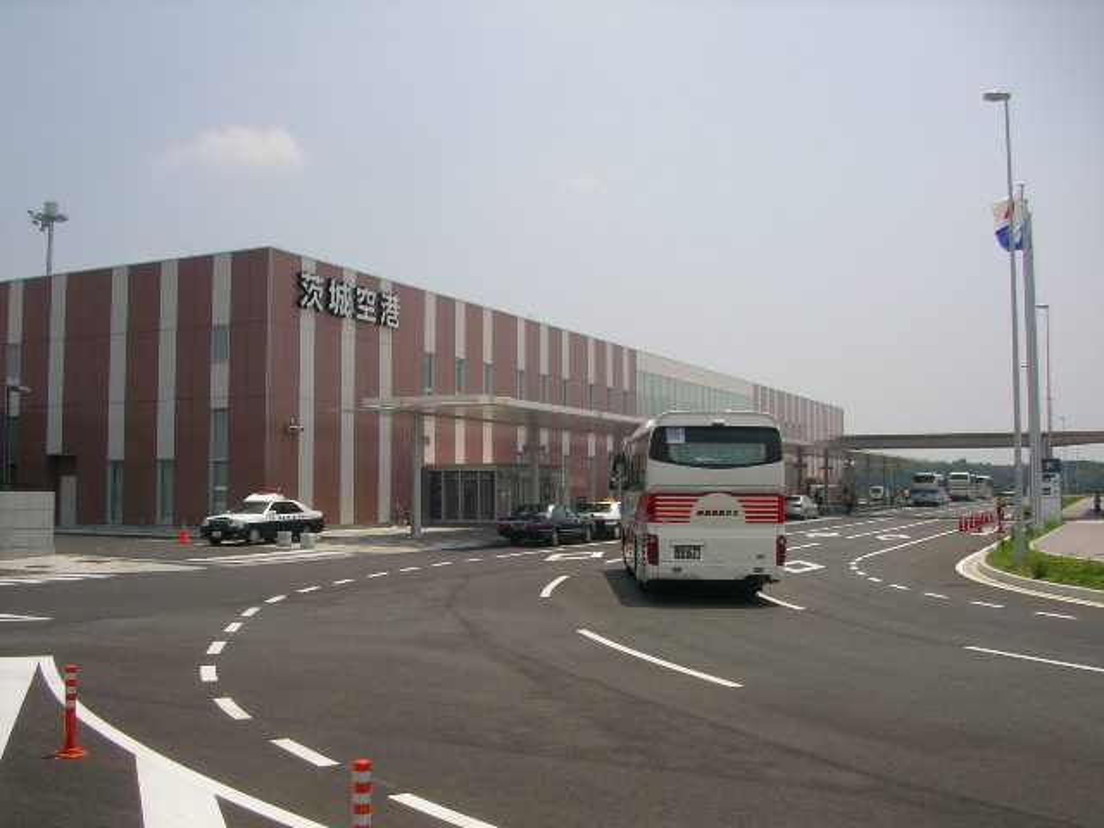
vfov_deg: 38.7
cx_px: 552
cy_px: 414
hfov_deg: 50.1
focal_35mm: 37
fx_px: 1180
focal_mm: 5.7
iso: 50
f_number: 2.8
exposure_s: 1/400
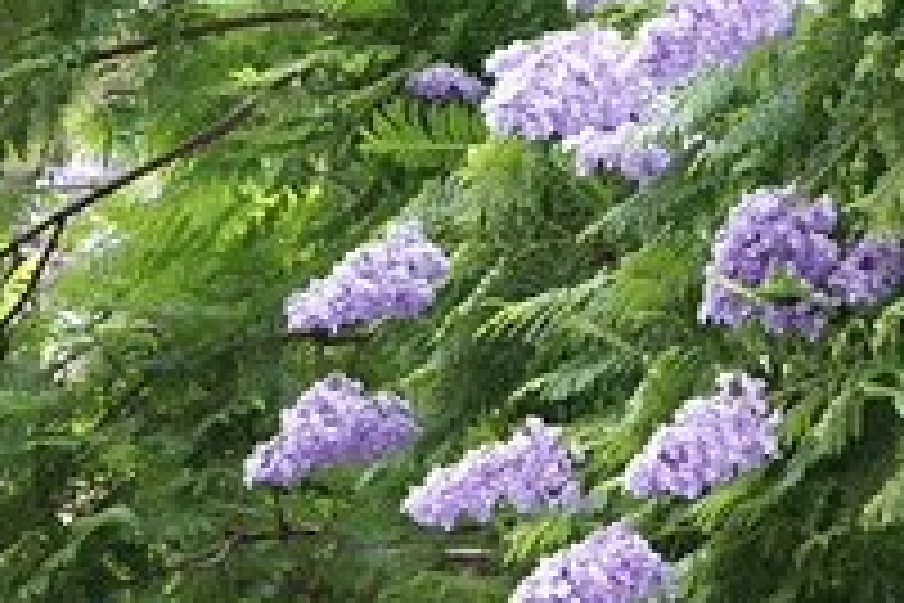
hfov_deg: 4.1
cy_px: 587
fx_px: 12605
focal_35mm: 502
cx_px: 576
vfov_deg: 2.7
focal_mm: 112
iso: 800
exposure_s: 1/200
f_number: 5.6
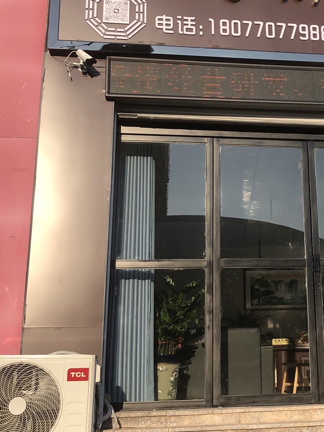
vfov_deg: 33.5
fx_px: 711
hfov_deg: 25.1
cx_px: 277
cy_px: 153
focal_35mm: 57
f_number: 1.8
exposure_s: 1/1499
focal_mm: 4
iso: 20
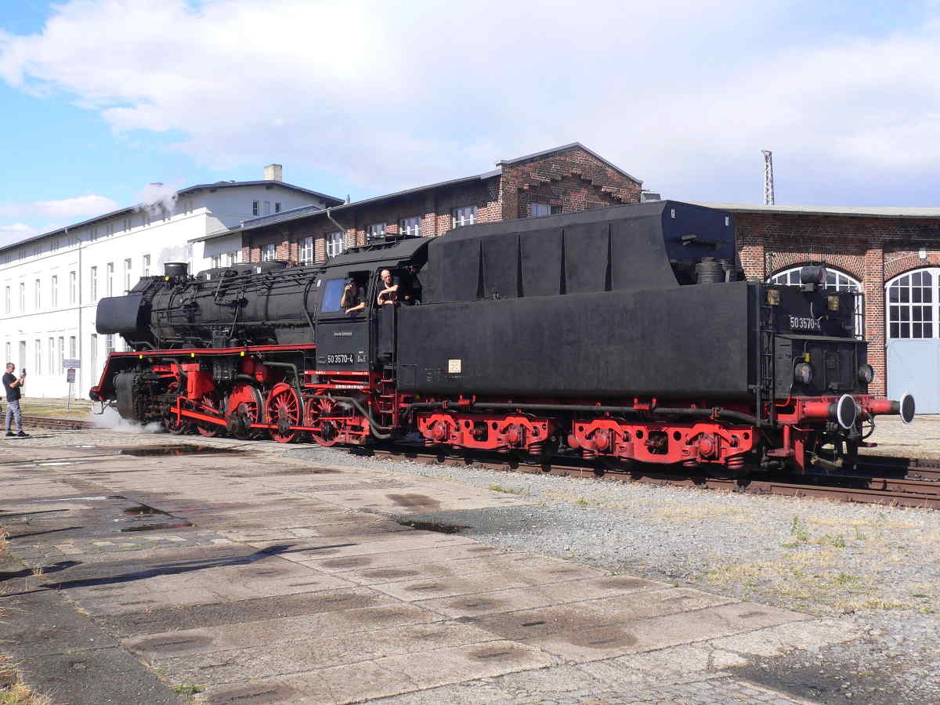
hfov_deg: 45.8
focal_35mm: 41
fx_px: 1113
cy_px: 352
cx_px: 470
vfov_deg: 35.1
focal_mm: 6.8
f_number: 6.1
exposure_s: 1/320
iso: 100
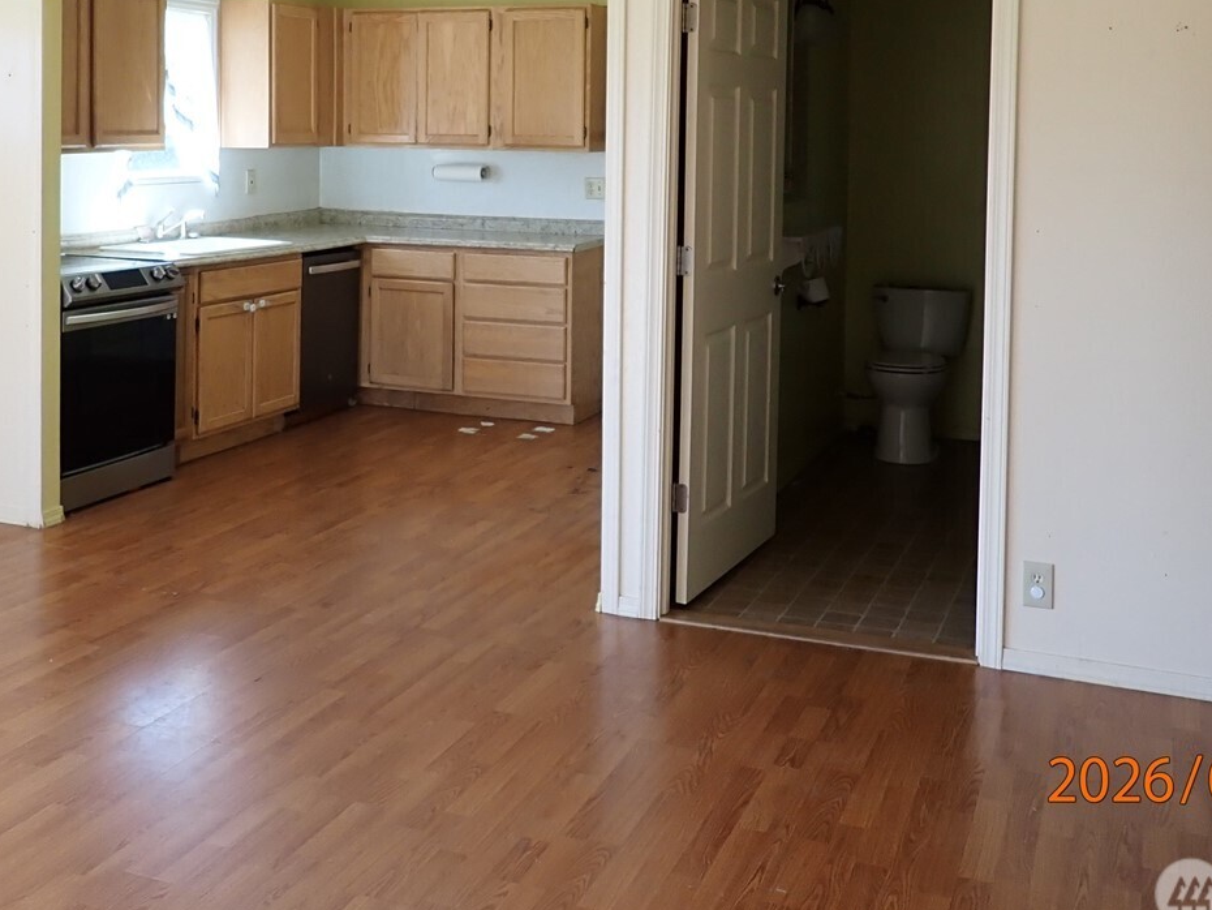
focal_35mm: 43
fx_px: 1506
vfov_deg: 32.6
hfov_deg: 43.5
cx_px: 451
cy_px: 164
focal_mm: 4.5
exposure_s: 1/125
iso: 125
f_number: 2
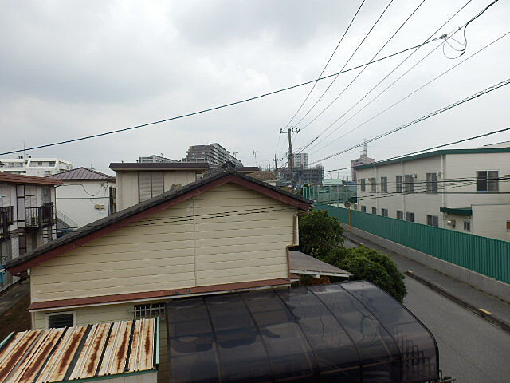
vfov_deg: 56.8
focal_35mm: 24
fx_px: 354
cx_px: 255
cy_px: 192
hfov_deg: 71.6
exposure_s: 1/1250
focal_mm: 4.2
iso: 80
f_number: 3
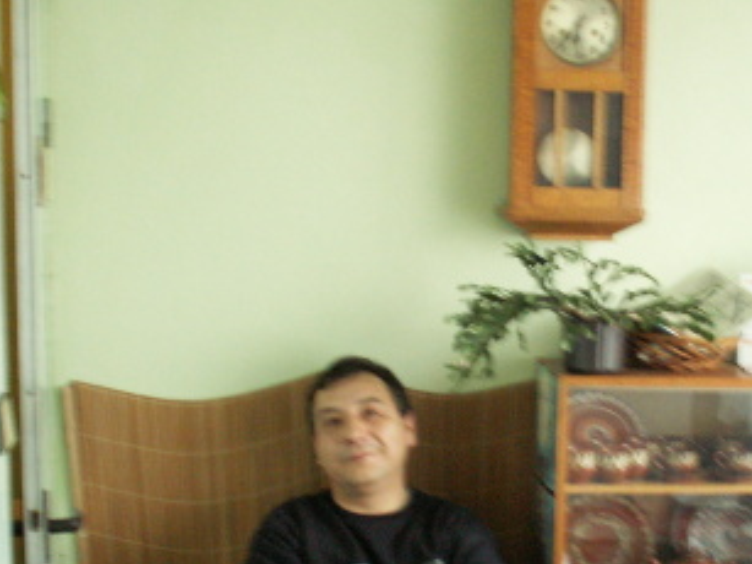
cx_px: 451
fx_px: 1585
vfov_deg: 19.9
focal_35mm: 73
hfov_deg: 26.6
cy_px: 449
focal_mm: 5.86
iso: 160
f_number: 2.8
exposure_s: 1/4
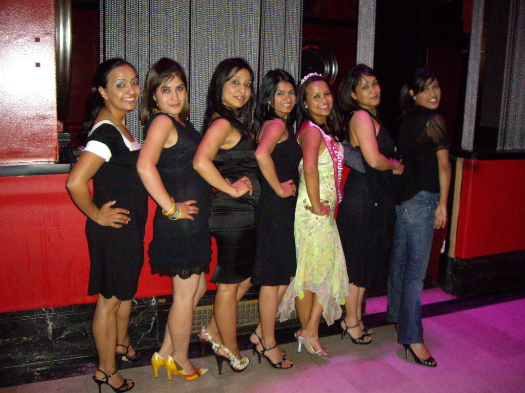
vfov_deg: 37.7
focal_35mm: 38
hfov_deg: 49.0
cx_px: 262
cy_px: 196
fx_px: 576
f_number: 2.7
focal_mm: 6.2
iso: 400
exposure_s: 1/40
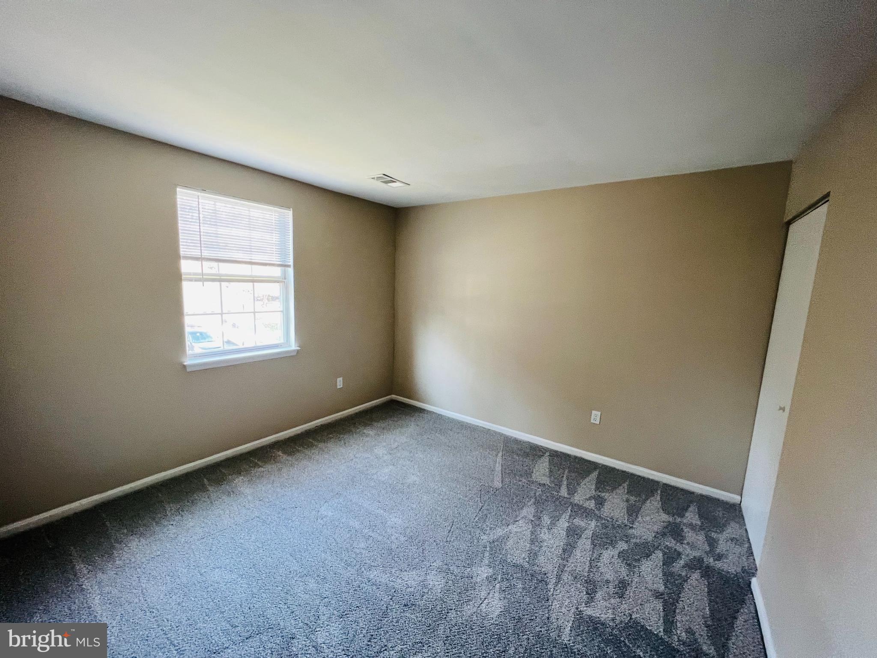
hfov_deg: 106.2
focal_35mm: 13
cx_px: 438
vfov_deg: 89.9
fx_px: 329
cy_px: 329
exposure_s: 1/60
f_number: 1.8
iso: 200
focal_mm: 1.57
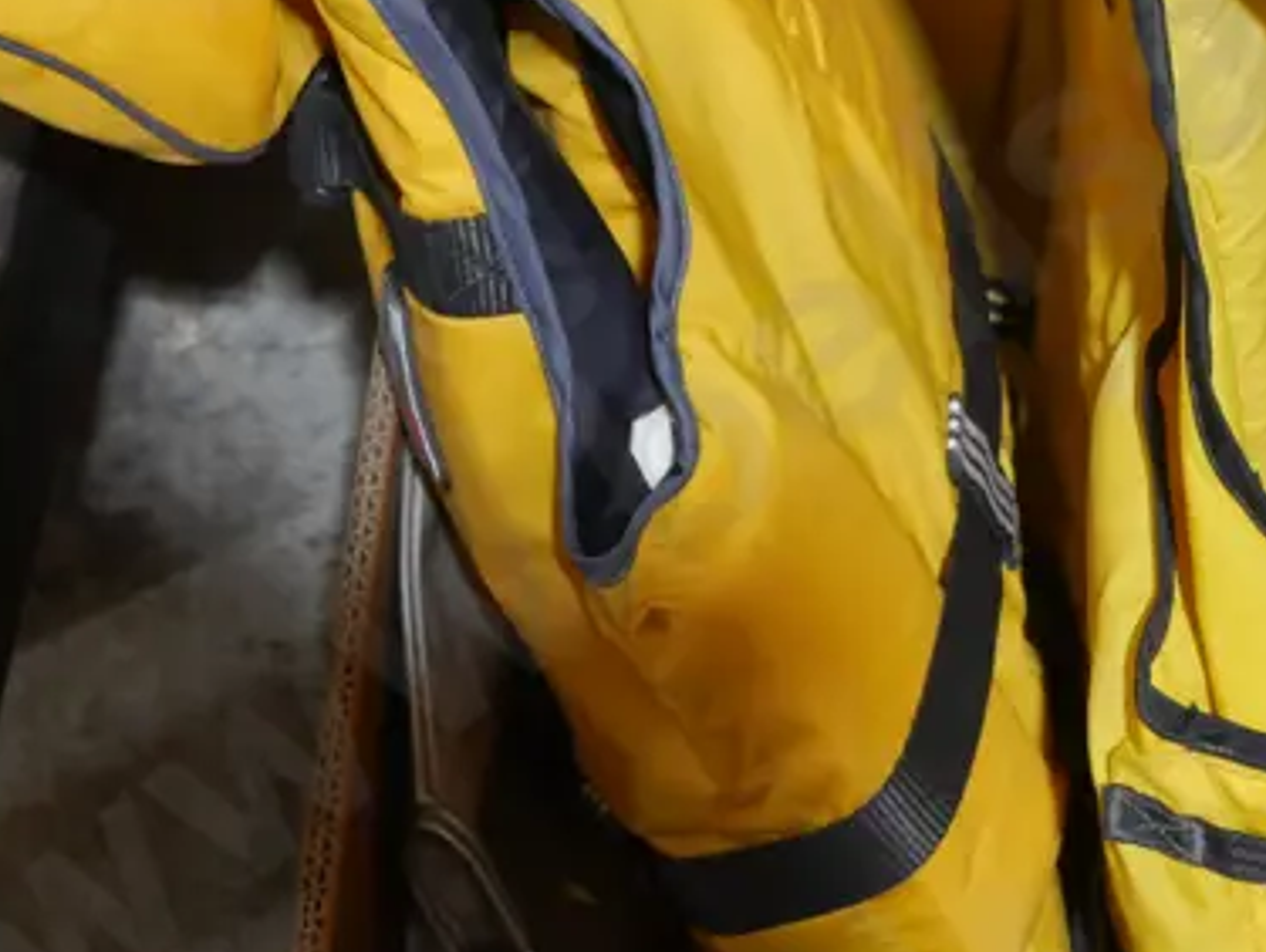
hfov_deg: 16.0
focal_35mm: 120
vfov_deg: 12.2
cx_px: 1367
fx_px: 4393
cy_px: -49
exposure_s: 1/60
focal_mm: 22
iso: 1000
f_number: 4.7
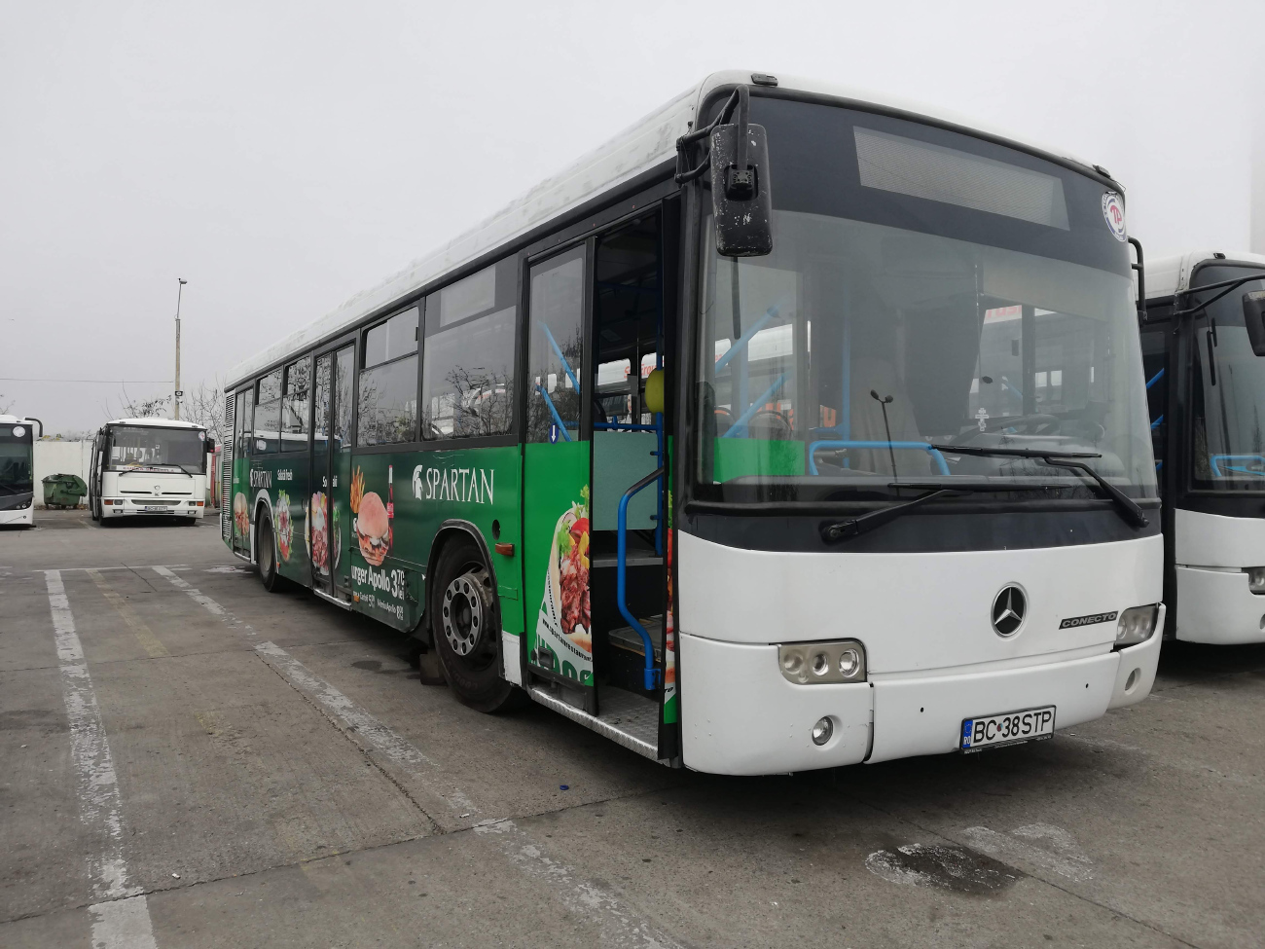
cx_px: 632
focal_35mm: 27
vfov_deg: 51.4
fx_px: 987
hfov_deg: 65.3
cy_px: 474
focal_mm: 3.81
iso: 50
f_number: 2.2
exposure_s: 1/256
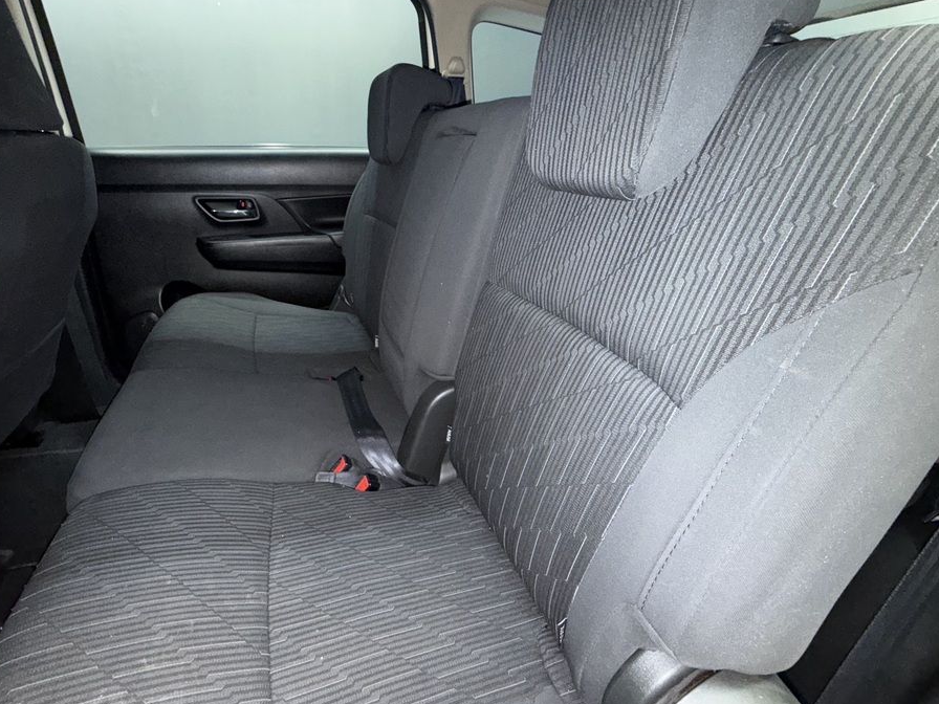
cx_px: 438
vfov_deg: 78.1
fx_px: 434
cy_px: 342
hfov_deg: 94.4
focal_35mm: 16
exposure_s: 1/25
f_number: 2.2
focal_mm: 2.22
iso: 320
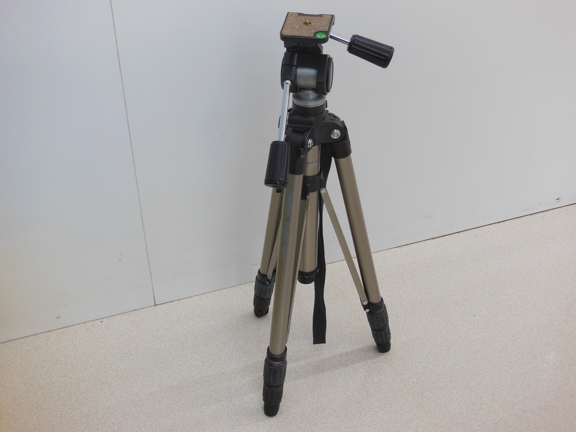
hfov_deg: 42.1
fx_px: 749
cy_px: 216
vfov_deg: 32.2
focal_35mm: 45
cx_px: 288
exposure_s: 1/30
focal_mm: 8
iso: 160
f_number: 4.4
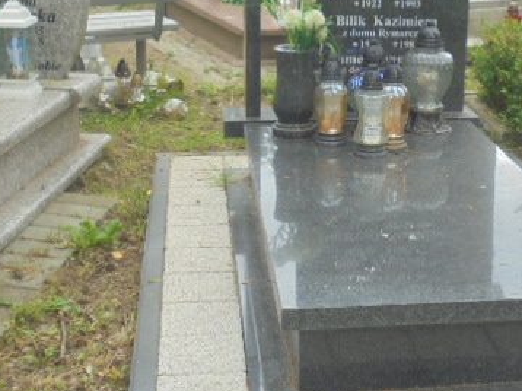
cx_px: 383
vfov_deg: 21.5
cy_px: 131
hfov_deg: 28.2
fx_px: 1025
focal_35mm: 68
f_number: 4.2
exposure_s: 1/60
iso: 100
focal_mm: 6.9
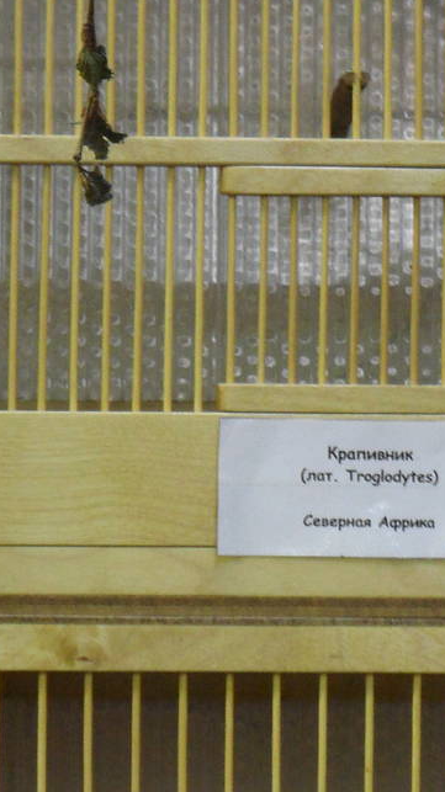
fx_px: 4559
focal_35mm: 217
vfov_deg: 9.9
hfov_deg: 5.6
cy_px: 260
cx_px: 382
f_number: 4.2
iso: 200
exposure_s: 1/8
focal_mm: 13.2
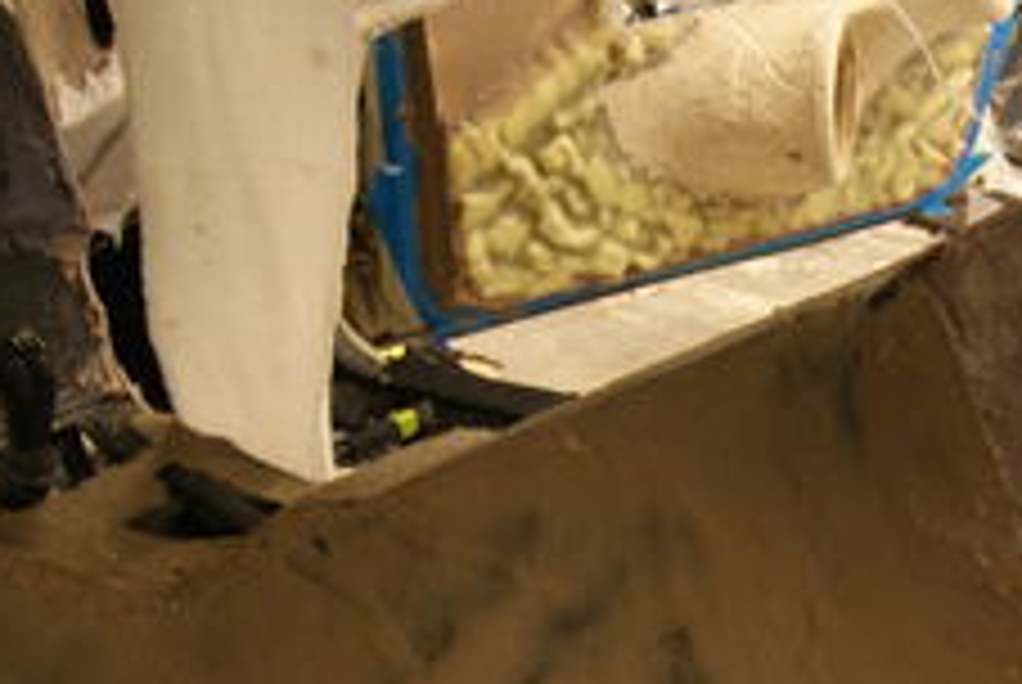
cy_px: 722
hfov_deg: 25.5
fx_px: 2160
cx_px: 981
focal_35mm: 76
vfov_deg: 17.5
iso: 400
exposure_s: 1/4
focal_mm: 18
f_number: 3.5
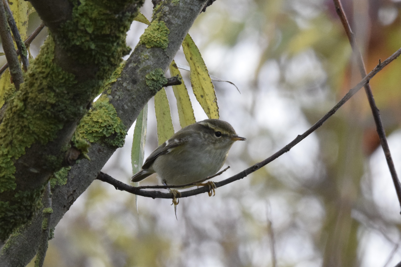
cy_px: 134
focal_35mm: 660
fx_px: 7351
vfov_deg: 2.1
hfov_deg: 3.1
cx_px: 200
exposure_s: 1/100
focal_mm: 440
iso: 2500
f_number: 22
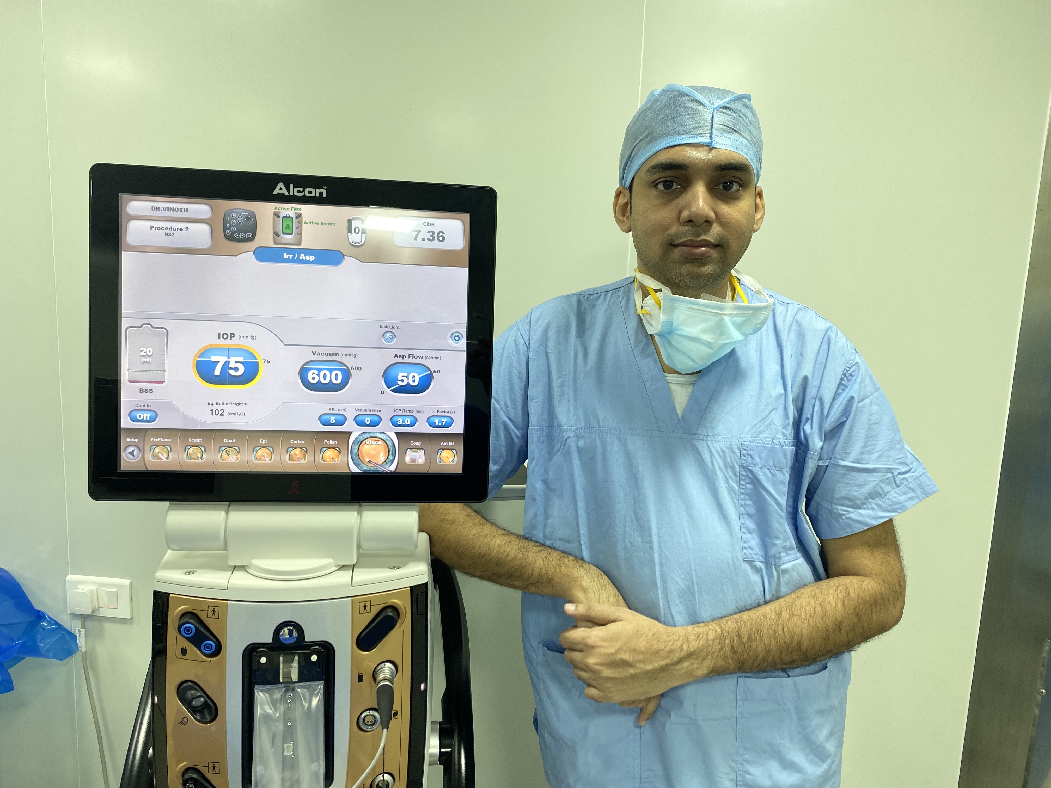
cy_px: 394
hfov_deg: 67.3
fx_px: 789
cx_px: 526
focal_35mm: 26
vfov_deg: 53.1
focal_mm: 4.25
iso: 80
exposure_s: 1/100
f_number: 1.8
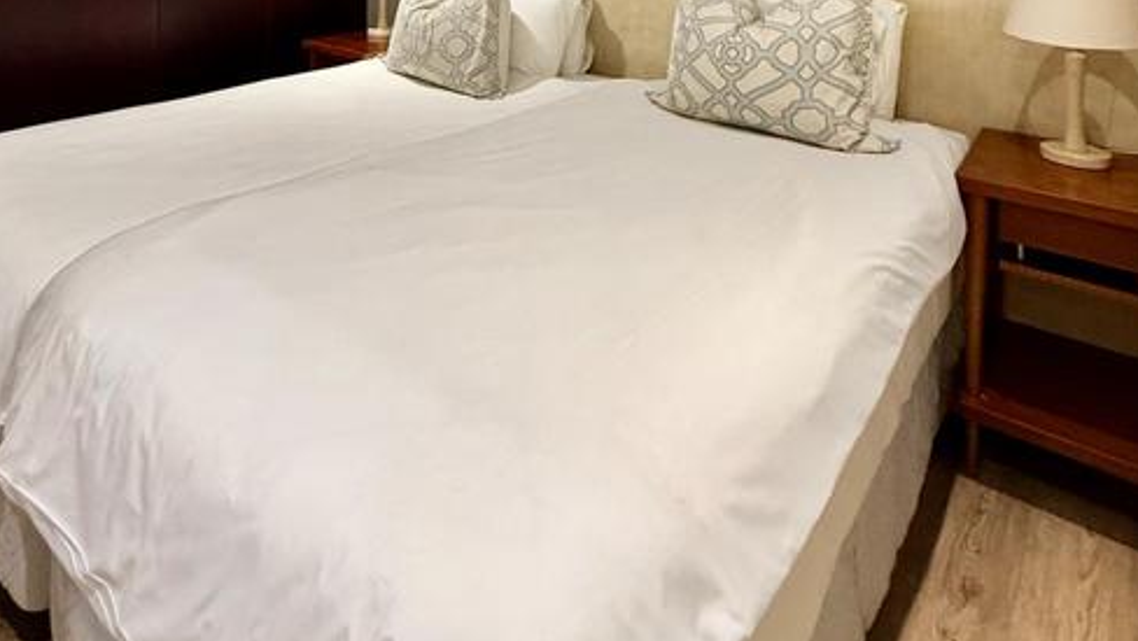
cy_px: -82
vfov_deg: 37.6
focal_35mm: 25
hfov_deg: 73.6
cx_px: 490
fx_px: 755
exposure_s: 1/50
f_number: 2.2
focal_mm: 2.22
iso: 320
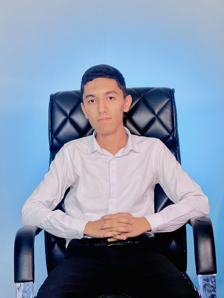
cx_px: 112
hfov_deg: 12.3
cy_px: 149
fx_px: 1035
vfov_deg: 16.4
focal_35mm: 120
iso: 400
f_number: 2.8
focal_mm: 15.66
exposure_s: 1/50
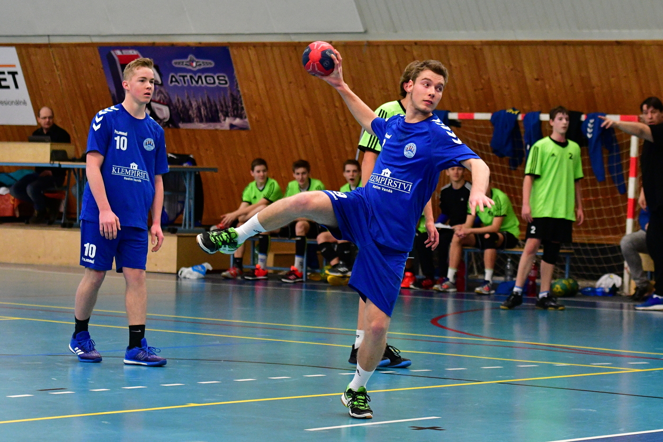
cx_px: 332
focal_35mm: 117
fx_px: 2154
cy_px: 221
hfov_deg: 17.5
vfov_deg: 11.7
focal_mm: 78
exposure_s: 1/400
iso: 3200
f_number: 3.5
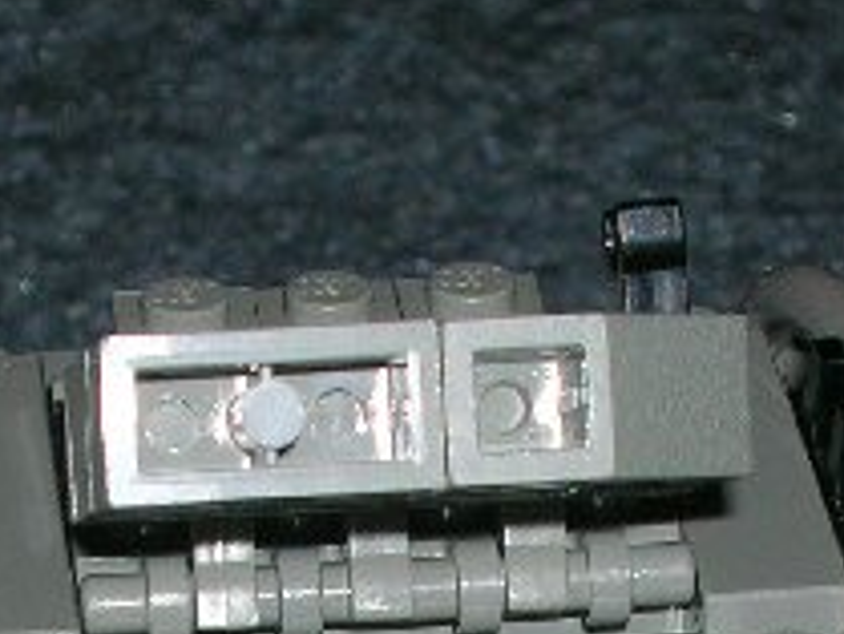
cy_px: 1153
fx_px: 7075
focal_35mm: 290
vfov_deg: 5.1
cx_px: 392
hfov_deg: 6.8
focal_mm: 13
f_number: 4.1
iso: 50
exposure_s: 1/60.1
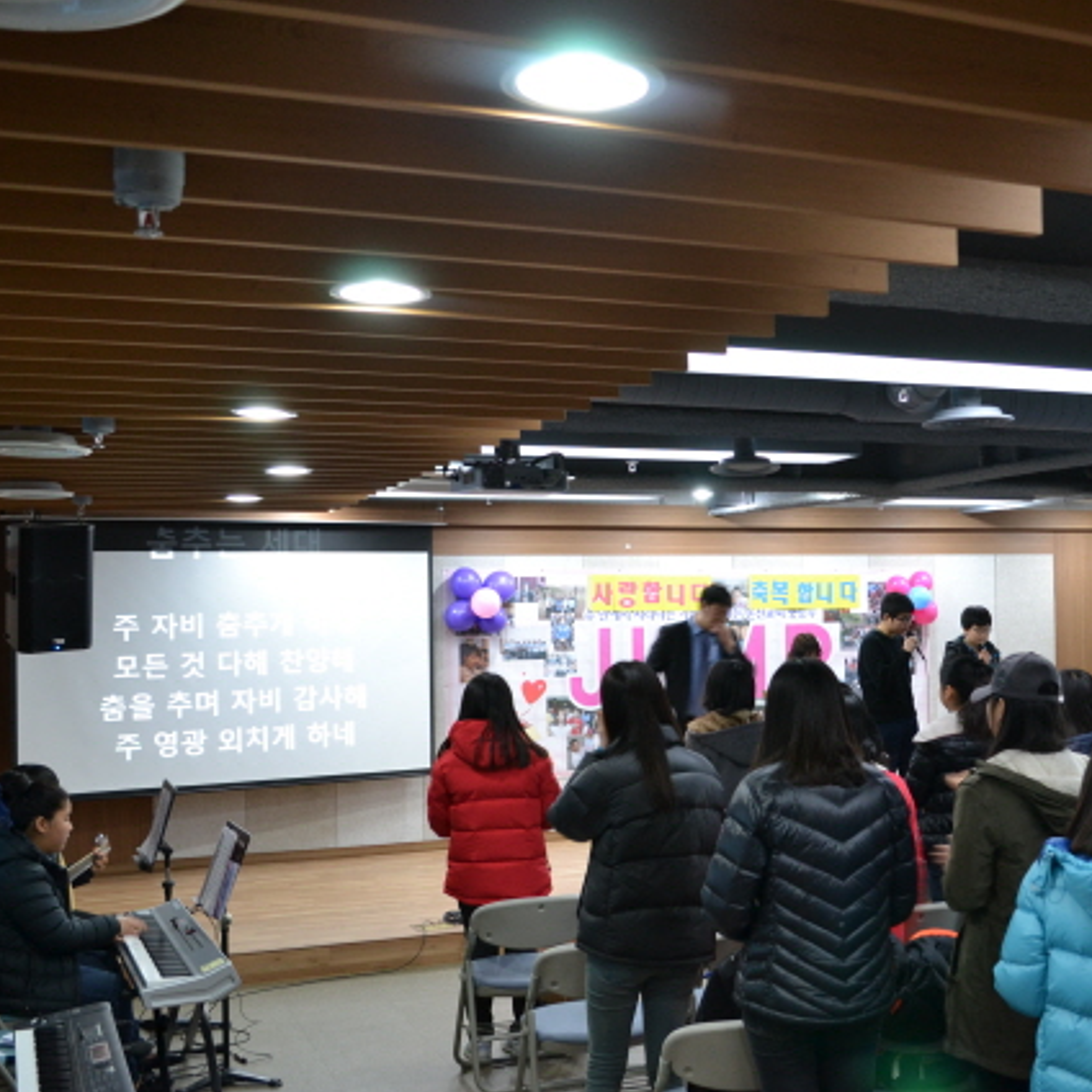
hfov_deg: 41.1
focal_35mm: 40
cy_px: 552
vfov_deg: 41.9
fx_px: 1428
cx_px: 757
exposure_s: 1/15
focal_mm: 18
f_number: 3.5
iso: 400
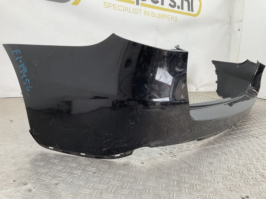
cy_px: 100
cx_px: 133
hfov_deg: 61.7
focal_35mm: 29
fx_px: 223
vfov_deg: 48.2
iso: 32
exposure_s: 1/120
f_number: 1.8
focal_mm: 3
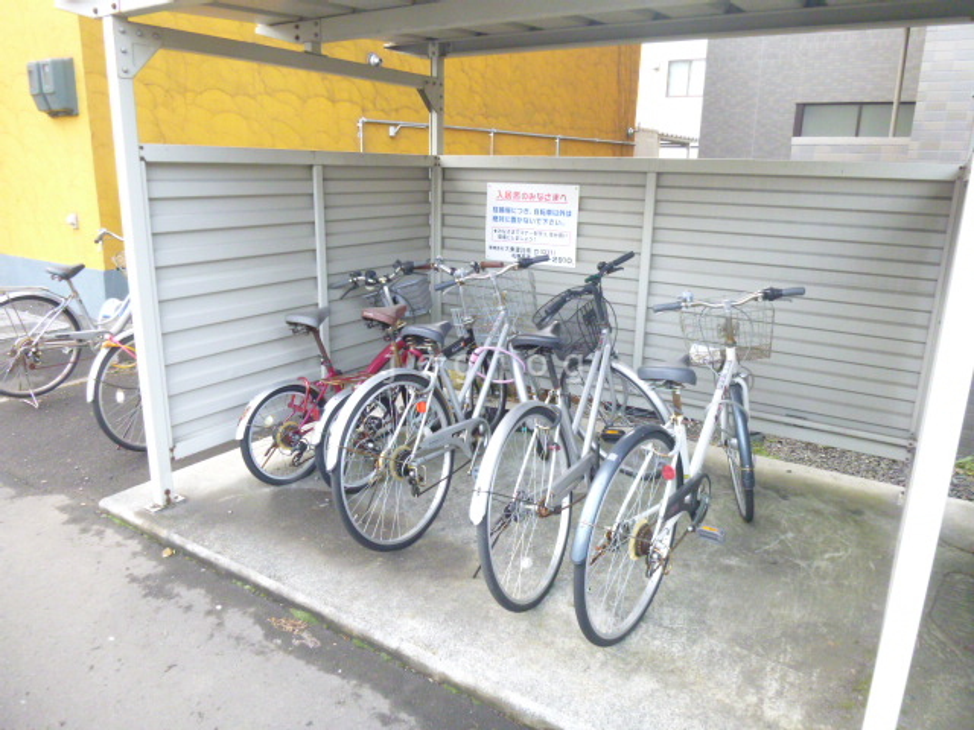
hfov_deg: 69.4
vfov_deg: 54.9
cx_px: 487
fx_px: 703
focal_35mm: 25
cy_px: 365
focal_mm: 4.5
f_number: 3.9
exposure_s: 1/50
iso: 400
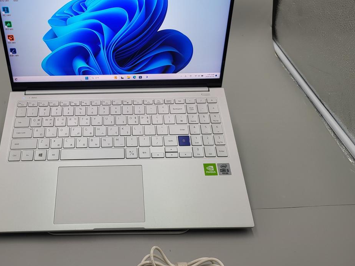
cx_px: 117
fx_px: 338
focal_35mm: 33
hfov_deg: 54.2
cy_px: 97
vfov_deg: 42.6
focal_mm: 5
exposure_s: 1/41
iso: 100
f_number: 1.8
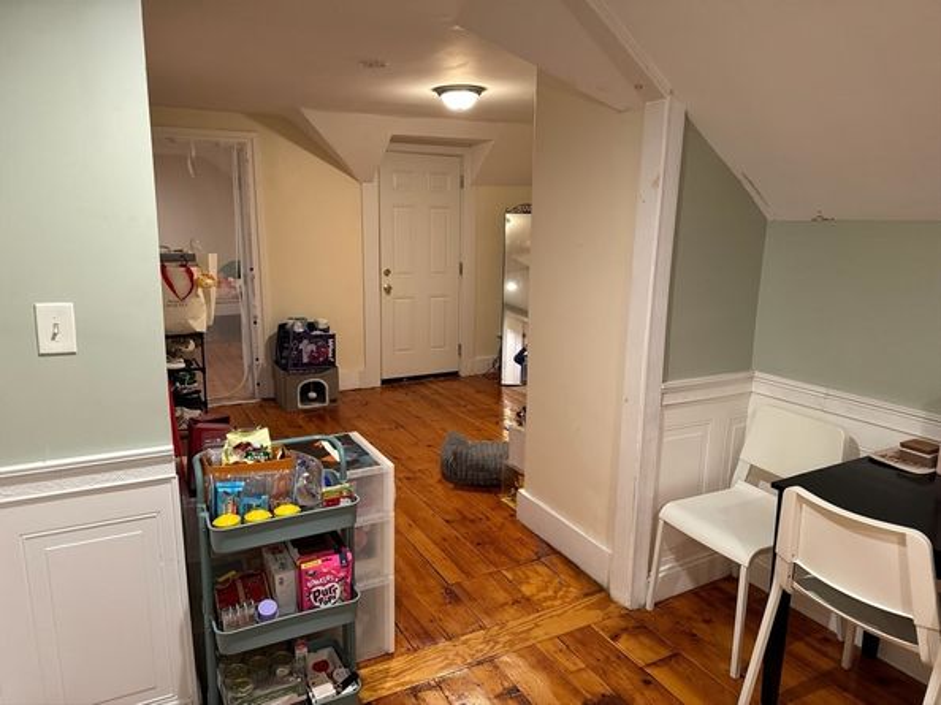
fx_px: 652
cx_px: 470
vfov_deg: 56.8
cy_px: 352
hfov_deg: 71.6
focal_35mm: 24
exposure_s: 1/60
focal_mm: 6.76
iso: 250
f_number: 1.78
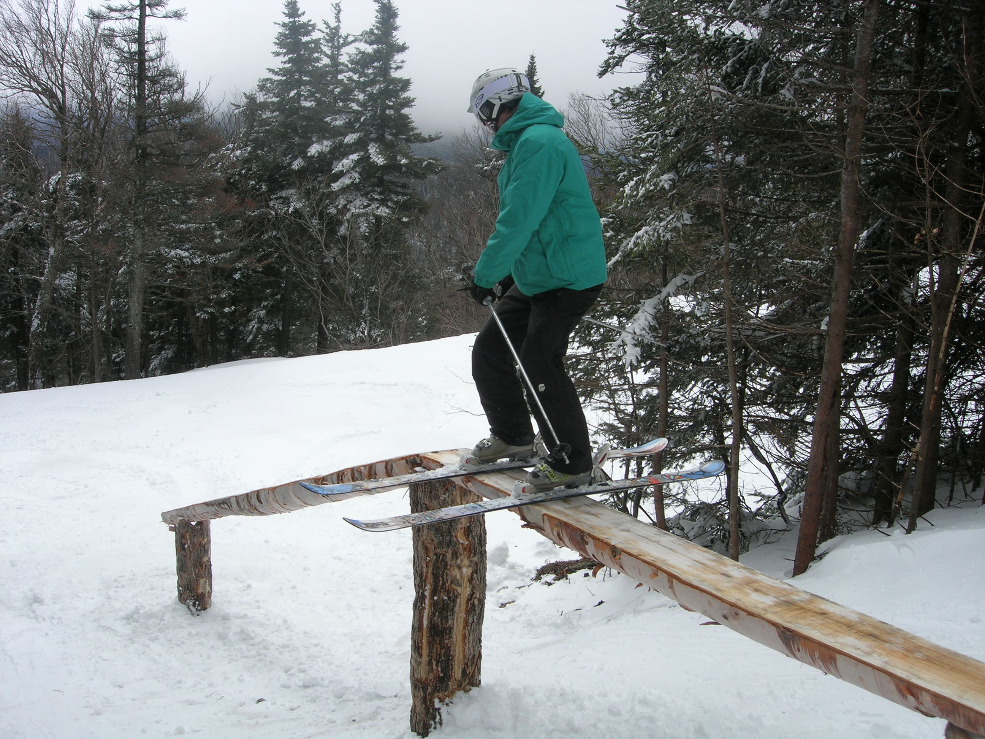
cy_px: 370
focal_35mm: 38
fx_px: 1081
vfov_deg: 37.7
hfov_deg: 49.0
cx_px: 492
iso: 64
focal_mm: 7.8
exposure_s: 1/836
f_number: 4.8
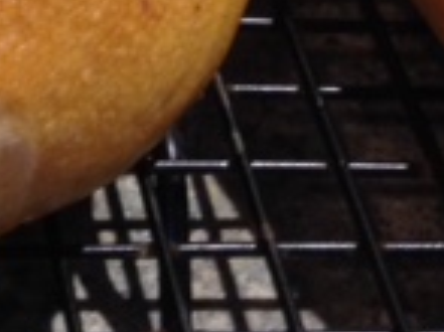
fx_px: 1846
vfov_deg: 9.8
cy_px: -263
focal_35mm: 144
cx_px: -169
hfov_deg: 13.1
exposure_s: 1/20
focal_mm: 4.12
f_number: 2.4
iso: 80
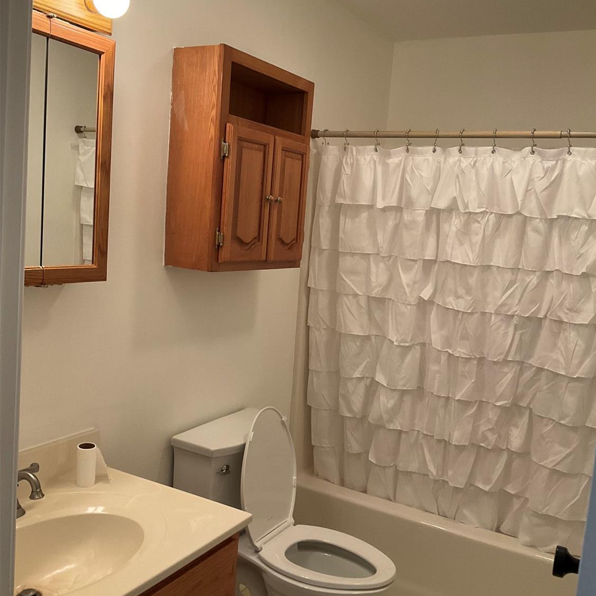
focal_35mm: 35
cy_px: 299
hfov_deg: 47.2
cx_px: 305
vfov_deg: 47.2
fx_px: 682
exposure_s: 1/60
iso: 100
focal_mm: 3
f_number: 1.8
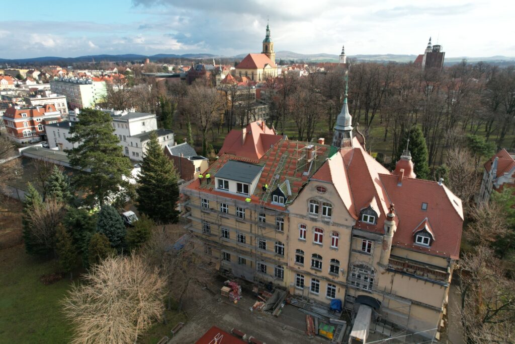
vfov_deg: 57.2
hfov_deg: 78.6
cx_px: 258
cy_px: 172
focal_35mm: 22
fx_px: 315
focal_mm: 8.38
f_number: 2.8
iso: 110
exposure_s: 1/725
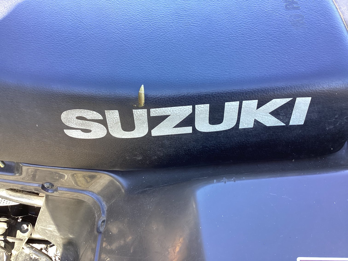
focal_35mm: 31
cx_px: 174
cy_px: 130
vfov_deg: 45.4
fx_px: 312
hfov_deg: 58.3
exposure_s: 1/120
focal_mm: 3.3
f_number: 2.4
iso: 80
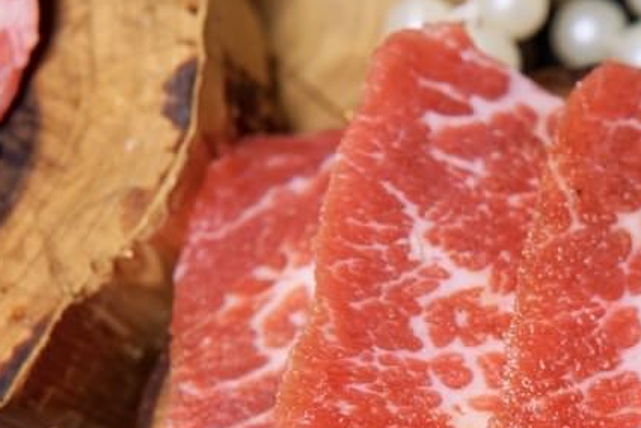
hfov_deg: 18.8
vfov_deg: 12.9
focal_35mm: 106
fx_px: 1889
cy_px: 368
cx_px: 612
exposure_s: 1/60
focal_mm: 30
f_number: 4
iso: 500
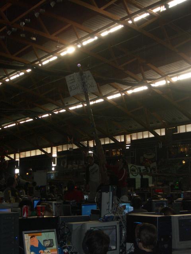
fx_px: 456
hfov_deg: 23.7
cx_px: 96
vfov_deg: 31.2
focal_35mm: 62
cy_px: 127
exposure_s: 1/60
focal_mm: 10.2
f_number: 3.5
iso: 100
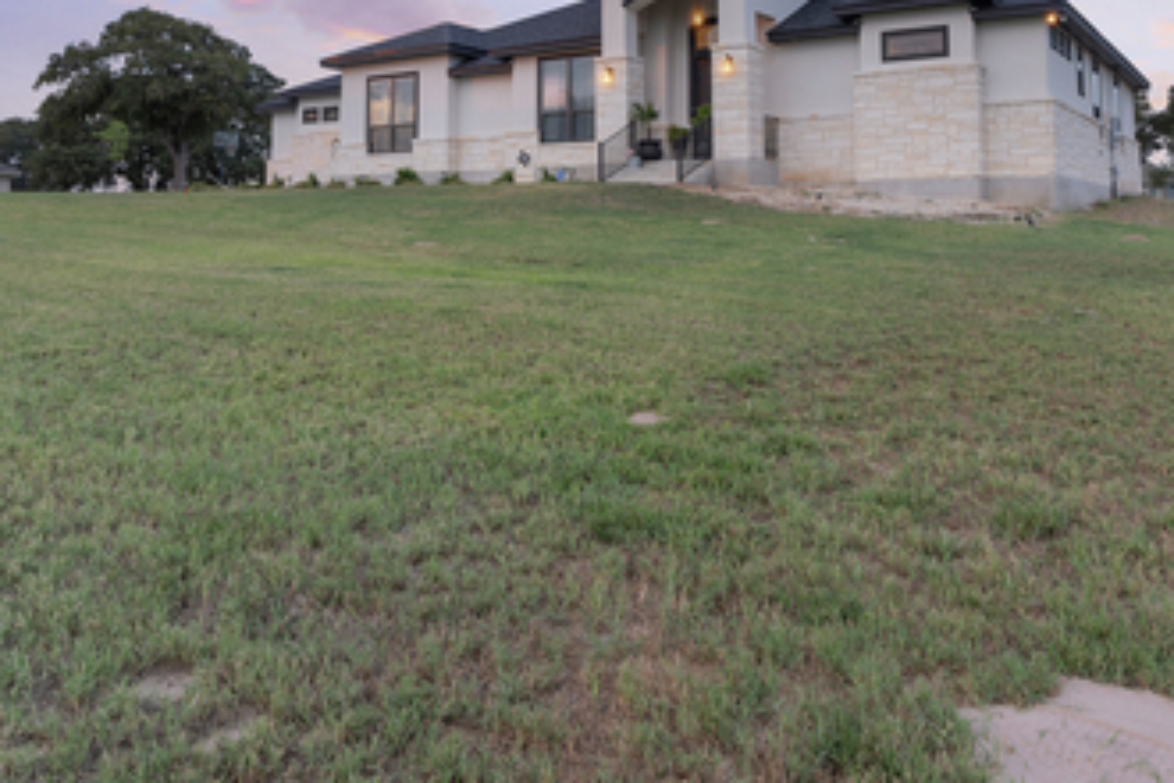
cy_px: 137
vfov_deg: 40.3
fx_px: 1011
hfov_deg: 60.0
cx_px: 676
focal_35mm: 31
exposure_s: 1/125
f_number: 8
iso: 250
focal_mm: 16
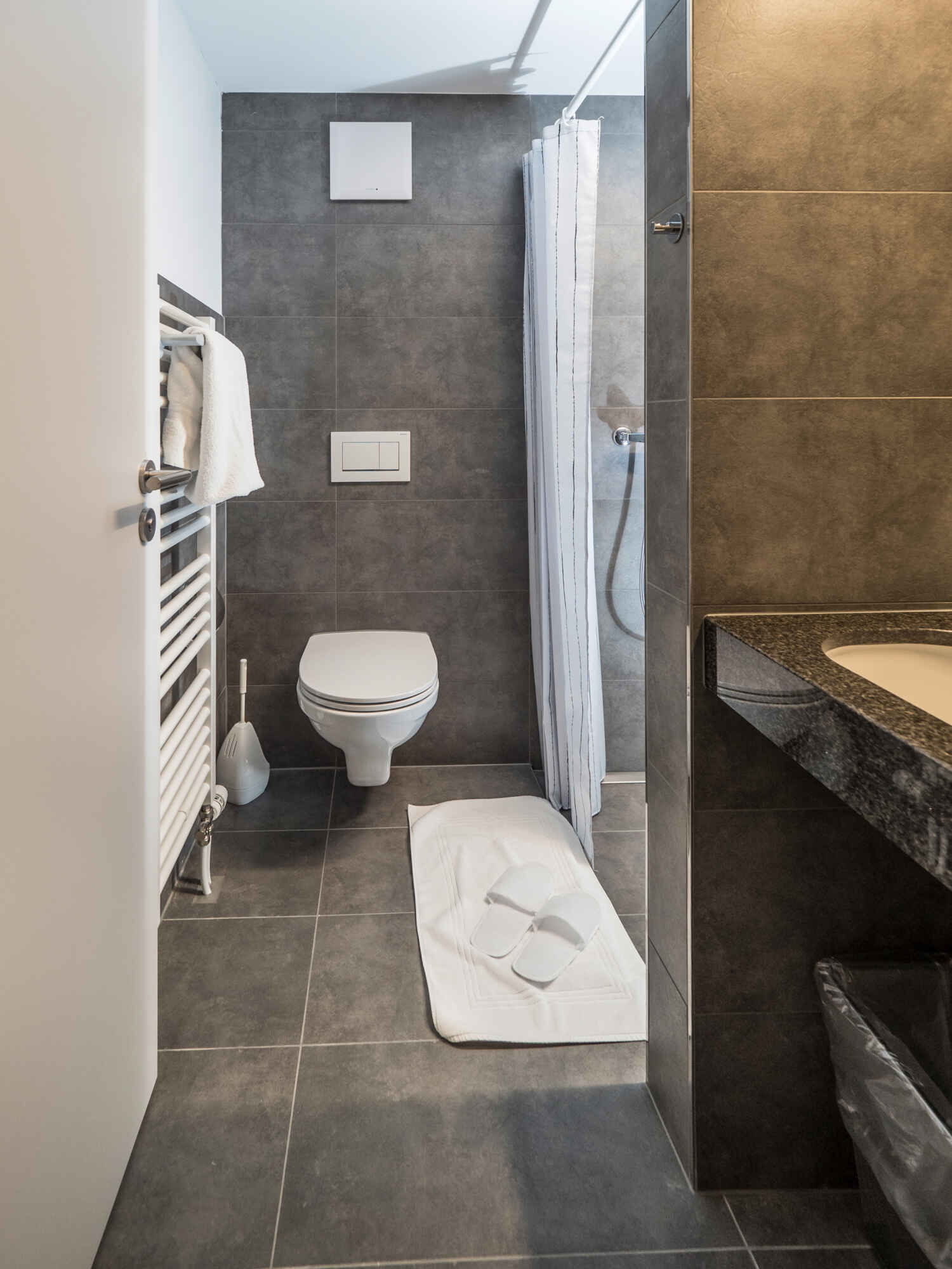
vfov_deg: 102.1
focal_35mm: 14
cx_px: 476
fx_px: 513
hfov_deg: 85.7
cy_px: 634
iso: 200
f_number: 3.5
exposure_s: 1/20
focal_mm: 7
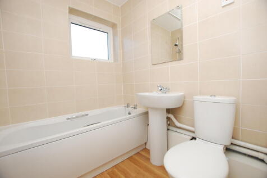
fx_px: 111
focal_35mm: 15
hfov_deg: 100.4
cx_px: 134
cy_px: 89
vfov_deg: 77.3
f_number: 4
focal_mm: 10
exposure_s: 1/60
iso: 100
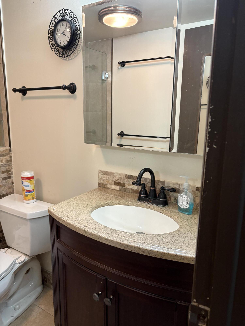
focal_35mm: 26
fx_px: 245
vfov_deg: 67.3
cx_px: 122
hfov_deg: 53.1
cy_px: 163
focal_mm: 5.96
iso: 200
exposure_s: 1/60
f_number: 1.6
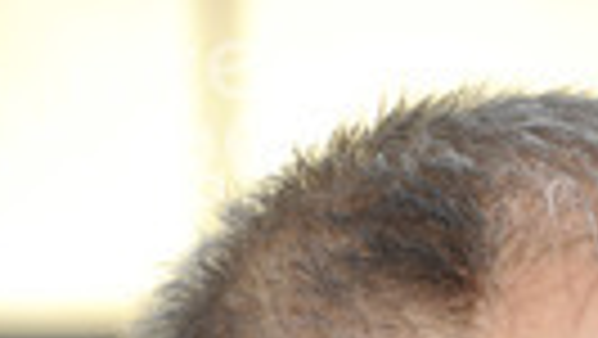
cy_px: 825
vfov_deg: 1.5
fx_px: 12455
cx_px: 535
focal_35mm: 785
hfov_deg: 2.7
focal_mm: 250
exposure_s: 1/160
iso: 500
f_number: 6.3
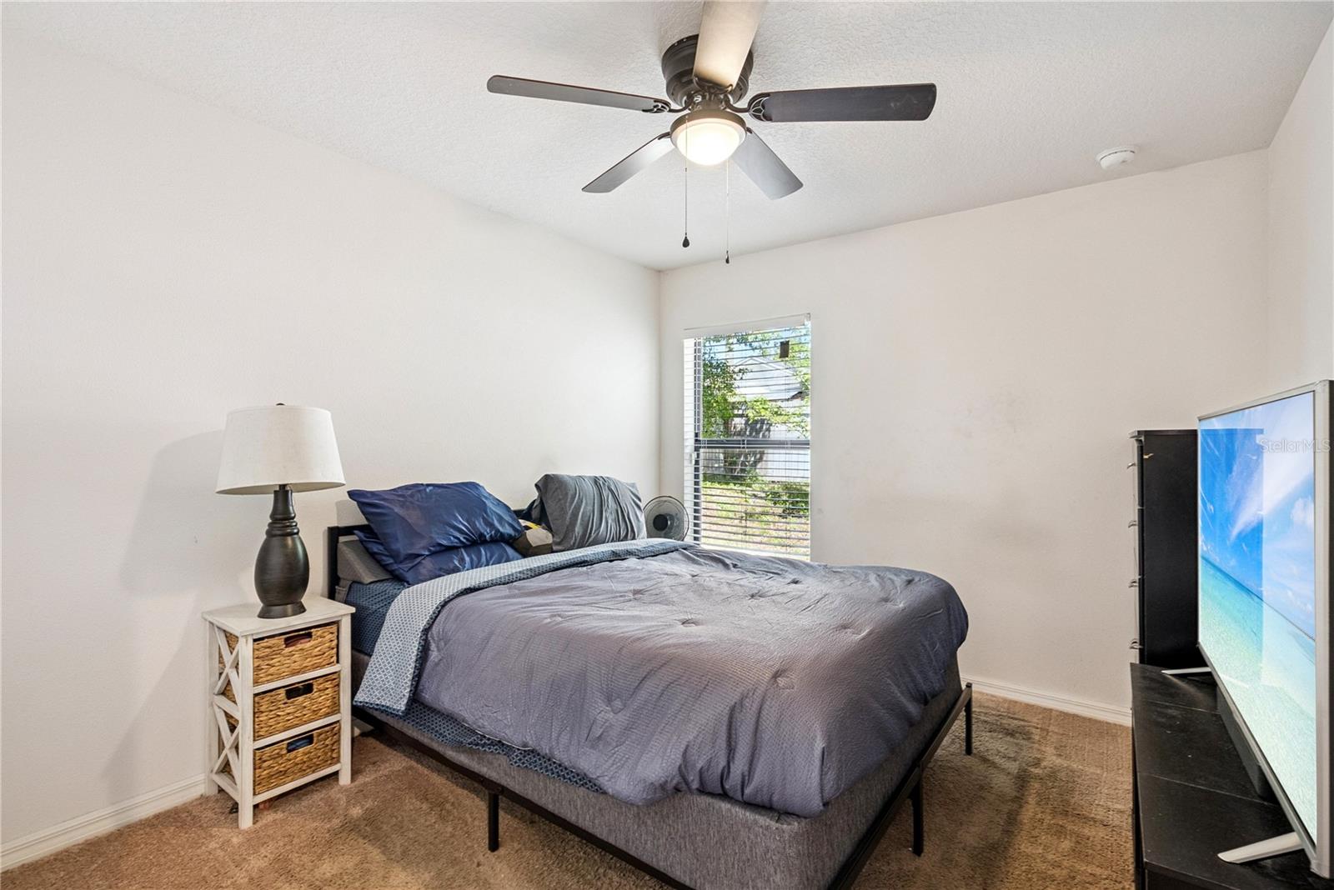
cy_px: 445
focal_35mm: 16
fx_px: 593
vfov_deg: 73.8
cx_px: 667
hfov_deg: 96.7
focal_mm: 16
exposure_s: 1/50
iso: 2000
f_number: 8
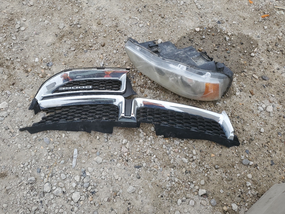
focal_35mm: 29
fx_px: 239
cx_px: 126
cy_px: 103
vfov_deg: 48.2
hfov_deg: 61.5
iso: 50
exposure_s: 1/222
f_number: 1.5
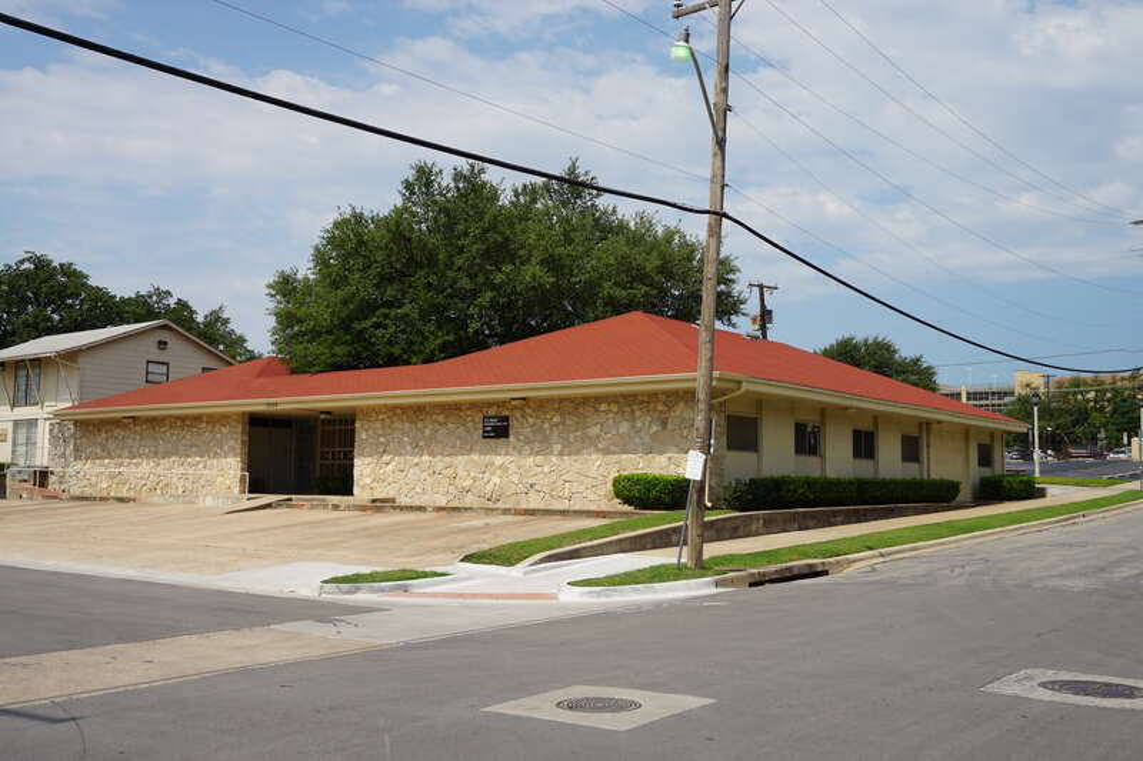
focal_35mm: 36
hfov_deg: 53.1
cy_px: 380
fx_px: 1143
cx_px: 572
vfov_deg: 36.9
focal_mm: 24
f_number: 11
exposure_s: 1/200
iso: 100
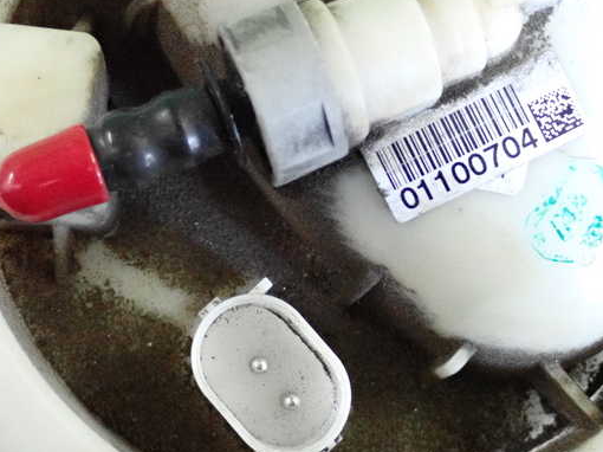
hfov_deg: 26.7
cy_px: 222
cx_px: 298
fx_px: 1271
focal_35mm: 73
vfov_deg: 20.1
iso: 3200
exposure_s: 1/125
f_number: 3.6
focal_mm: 11.09
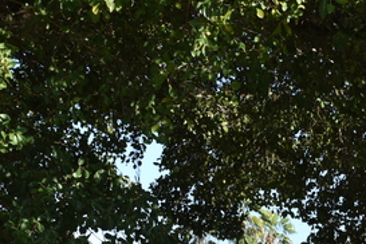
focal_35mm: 169
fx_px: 1718
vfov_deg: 8.1
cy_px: 243
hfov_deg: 12.1
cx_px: 259
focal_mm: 36
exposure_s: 1/250
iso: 100
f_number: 8
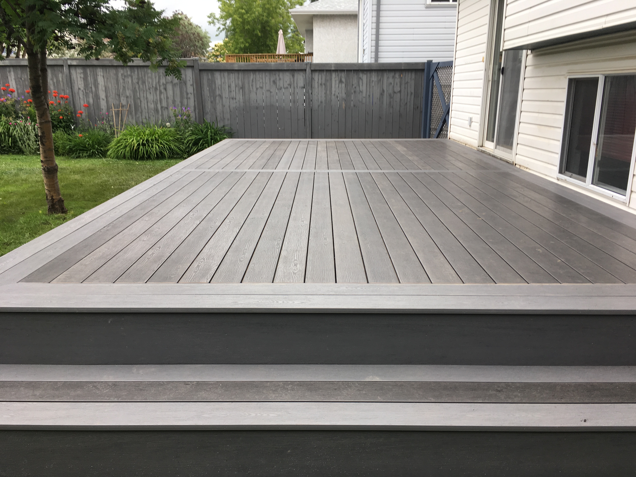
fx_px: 533
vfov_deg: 48.2
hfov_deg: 61.7
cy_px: 238
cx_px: 318
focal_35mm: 29
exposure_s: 1/128
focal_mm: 4.15
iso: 25
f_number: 2.2
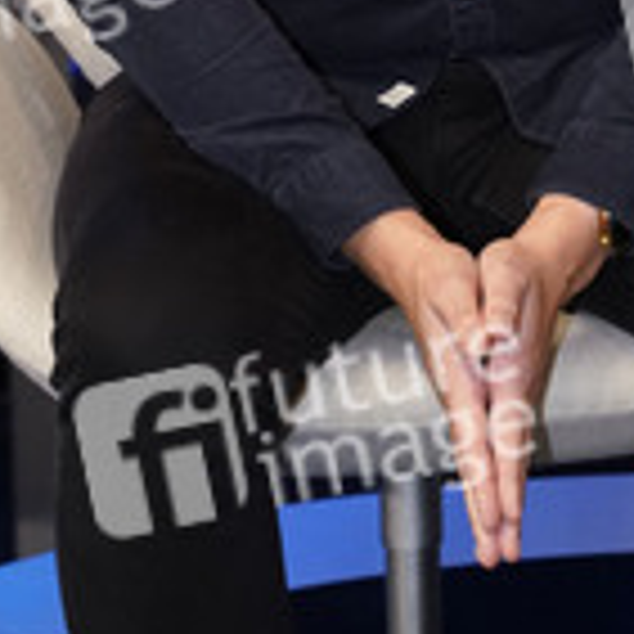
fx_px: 2549
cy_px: -243
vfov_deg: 13.5
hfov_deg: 14.1
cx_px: 436
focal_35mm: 123
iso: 2000
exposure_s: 1/125
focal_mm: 51
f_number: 5.6
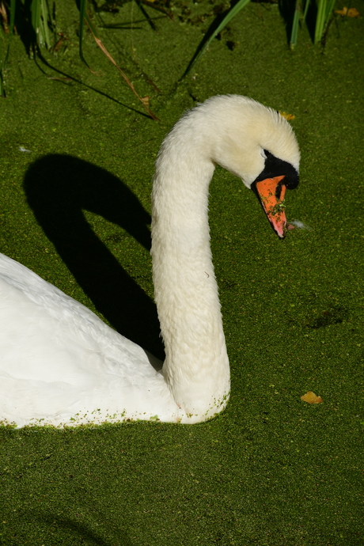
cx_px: 182
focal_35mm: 210
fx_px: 3185
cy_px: 273
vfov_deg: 9.8
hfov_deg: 6.5
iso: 100
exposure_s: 1/500
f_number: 9
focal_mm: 140
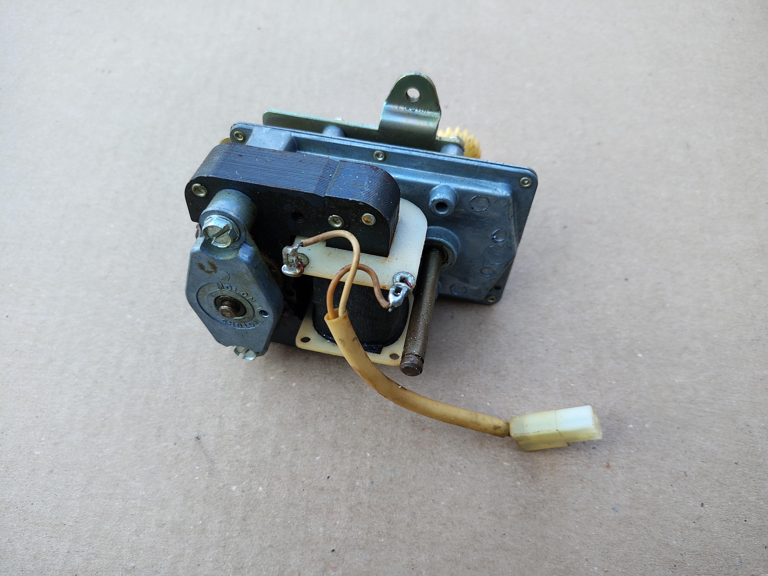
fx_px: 532
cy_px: 288
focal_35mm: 24
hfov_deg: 71.6
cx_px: 384
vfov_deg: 56.8
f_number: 1.8
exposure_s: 1/212
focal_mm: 5.56
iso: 100
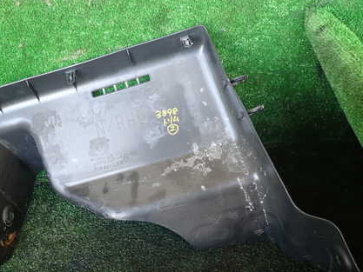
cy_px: 130
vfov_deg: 39.7
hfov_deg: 50.9
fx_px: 378
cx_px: 142
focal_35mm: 36
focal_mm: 4.5
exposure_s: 1/40
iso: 200
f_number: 2
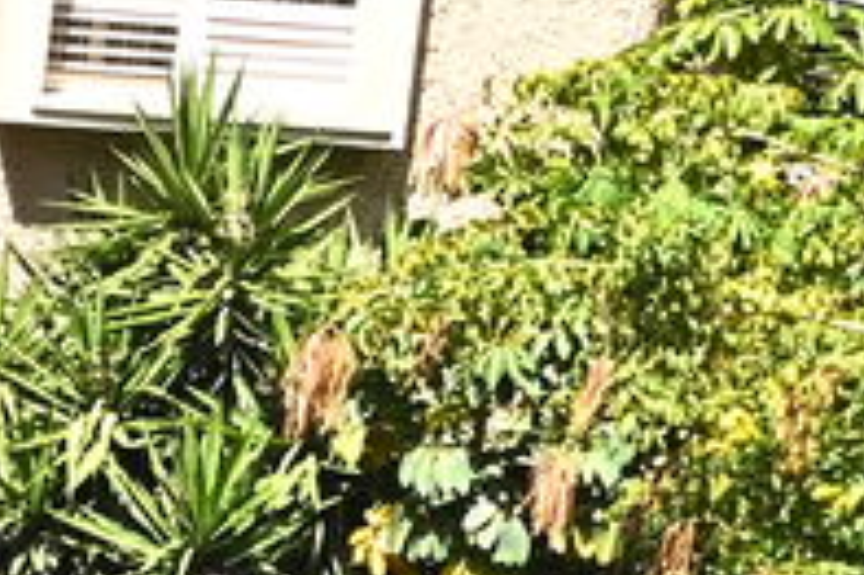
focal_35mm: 320
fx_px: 7673
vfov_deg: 4.2
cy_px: 1536
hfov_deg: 6.2
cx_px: -1039
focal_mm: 45
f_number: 11
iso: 320
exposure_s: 1/160
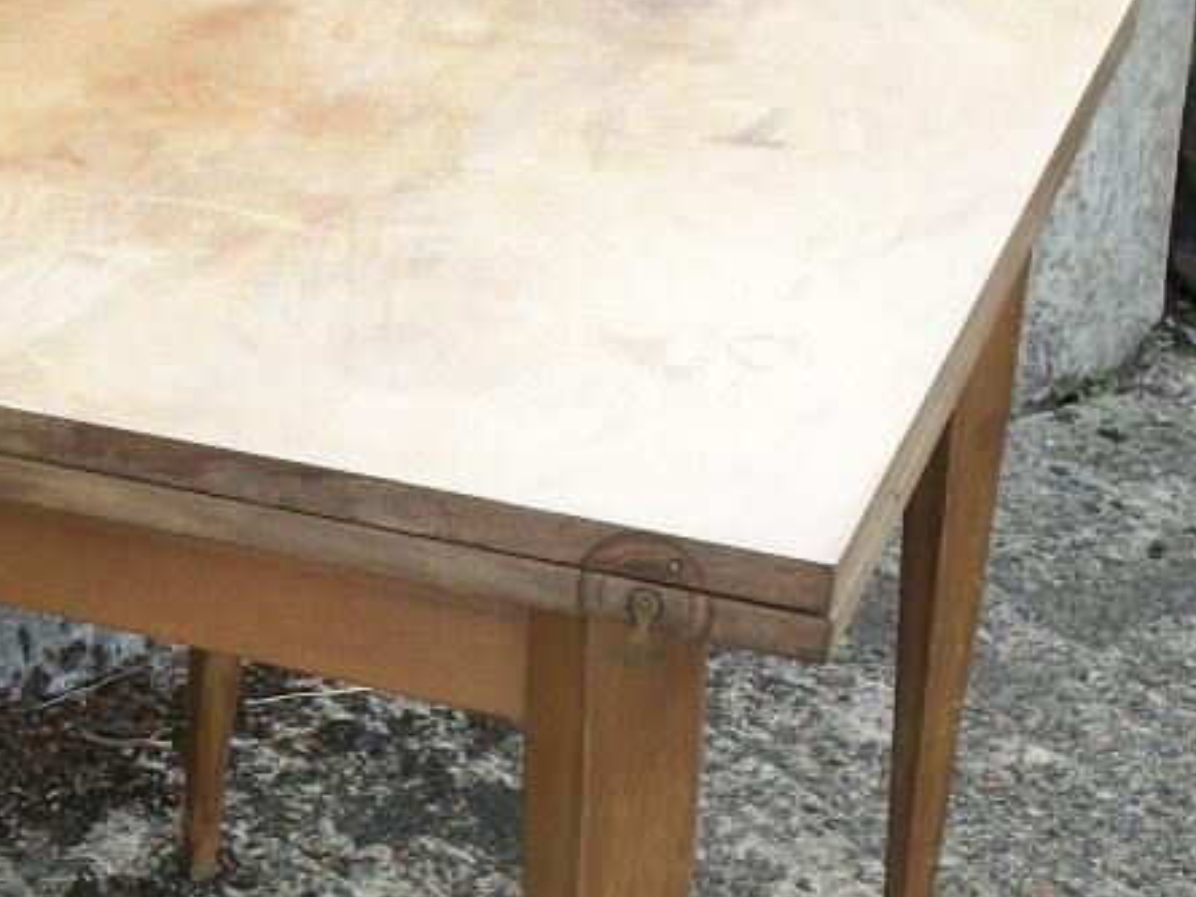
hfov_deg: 21.3
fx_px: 3180
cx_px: 495
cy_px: 924
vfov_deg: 15.7
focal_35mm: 92
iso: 80
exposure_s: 1/60
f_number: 8.8
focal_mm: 5.7
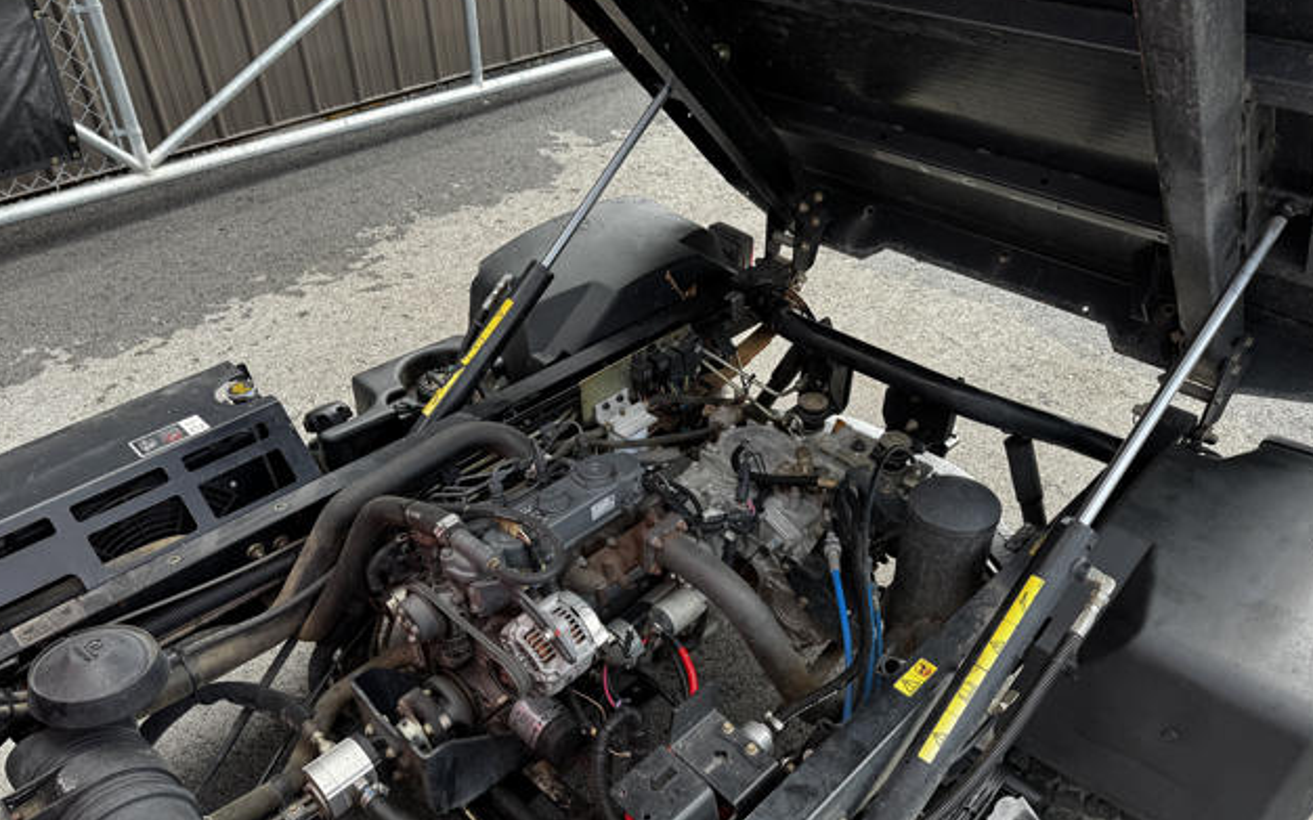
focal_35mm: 26
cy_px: 489
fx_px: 930
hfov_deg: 70.4
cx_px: 654
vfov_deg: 47.3
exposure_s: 1/700
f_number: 1.78
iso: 80
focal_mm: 6.76
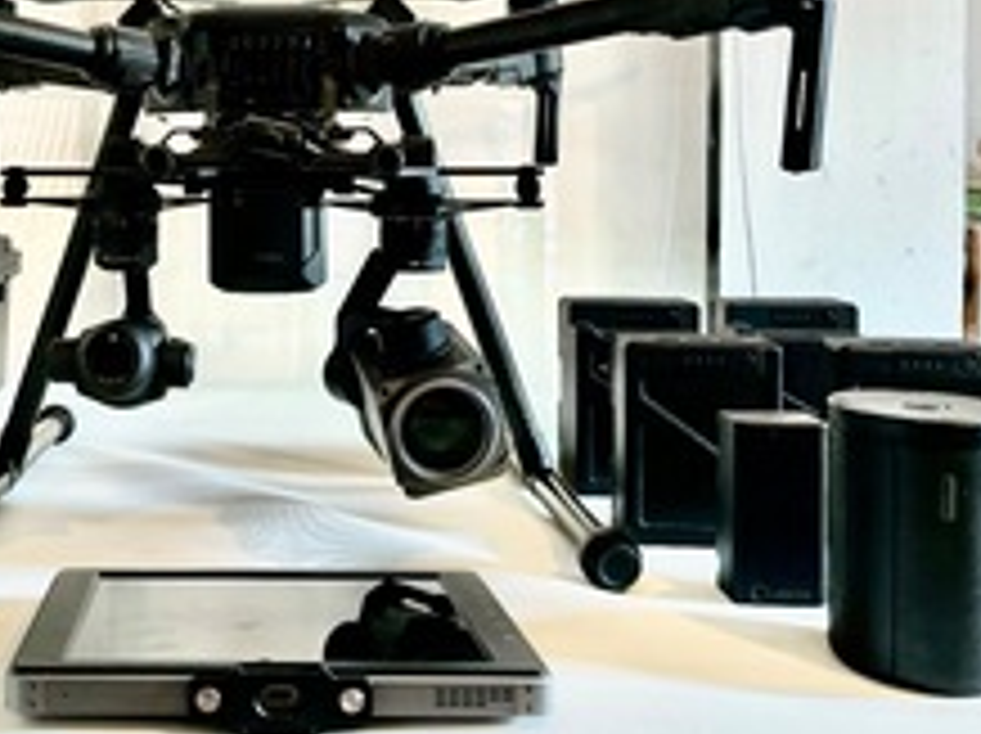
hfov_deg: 42.4
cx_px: 230
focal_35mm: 43
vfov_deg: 32.8
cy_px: 171
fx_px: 1217
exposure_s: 1/60
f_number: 1.6
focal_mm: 5.96
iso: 160
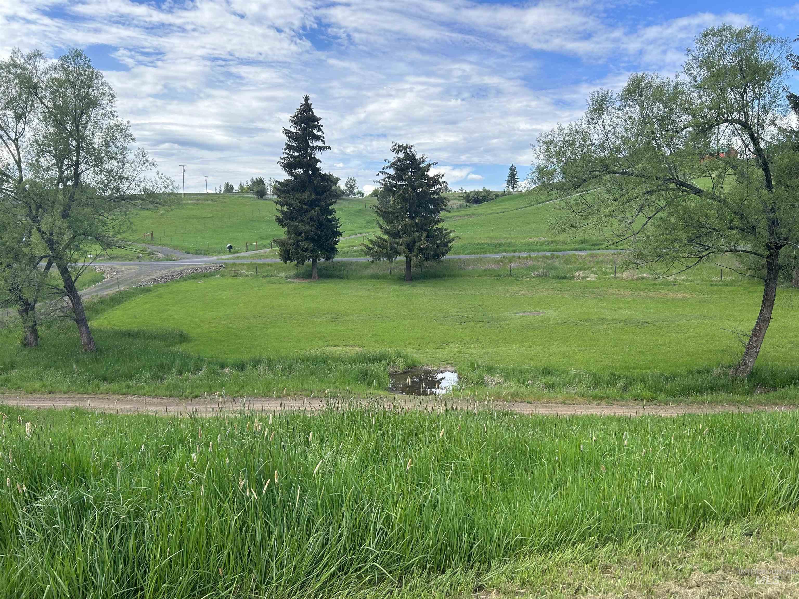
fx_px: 600
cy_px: 300
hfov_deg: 67.3
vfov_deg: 53.1
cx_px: 400
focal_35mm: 26
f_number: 1.5
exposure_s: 1/2299
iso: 50
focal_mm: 5.7
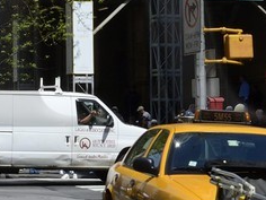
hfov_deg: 12.4
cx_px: -42
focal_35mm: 156
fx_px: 1199
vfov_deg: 9.4
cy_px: -56
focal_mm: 24
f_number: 18
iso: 400
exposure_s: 1/200
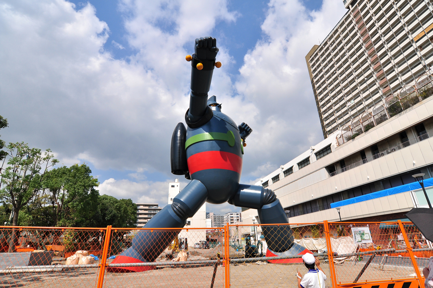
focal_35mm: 18
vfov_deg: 67.2
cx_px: 216
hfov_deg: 90.1
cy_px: 144
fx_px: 216
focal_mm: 12
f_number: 8
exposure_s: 1/1250
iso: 200
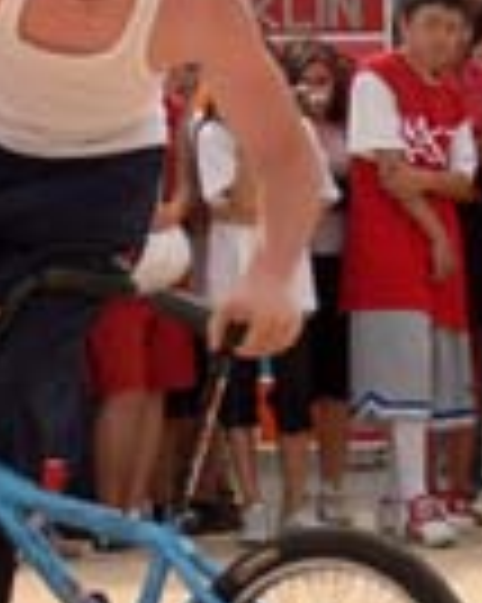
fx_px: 3713
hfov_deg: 7.4
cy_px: 236
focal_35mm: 208
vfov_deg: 9.3
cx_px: 351
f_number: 9.5
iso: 200
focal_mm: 36
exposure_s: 1/350
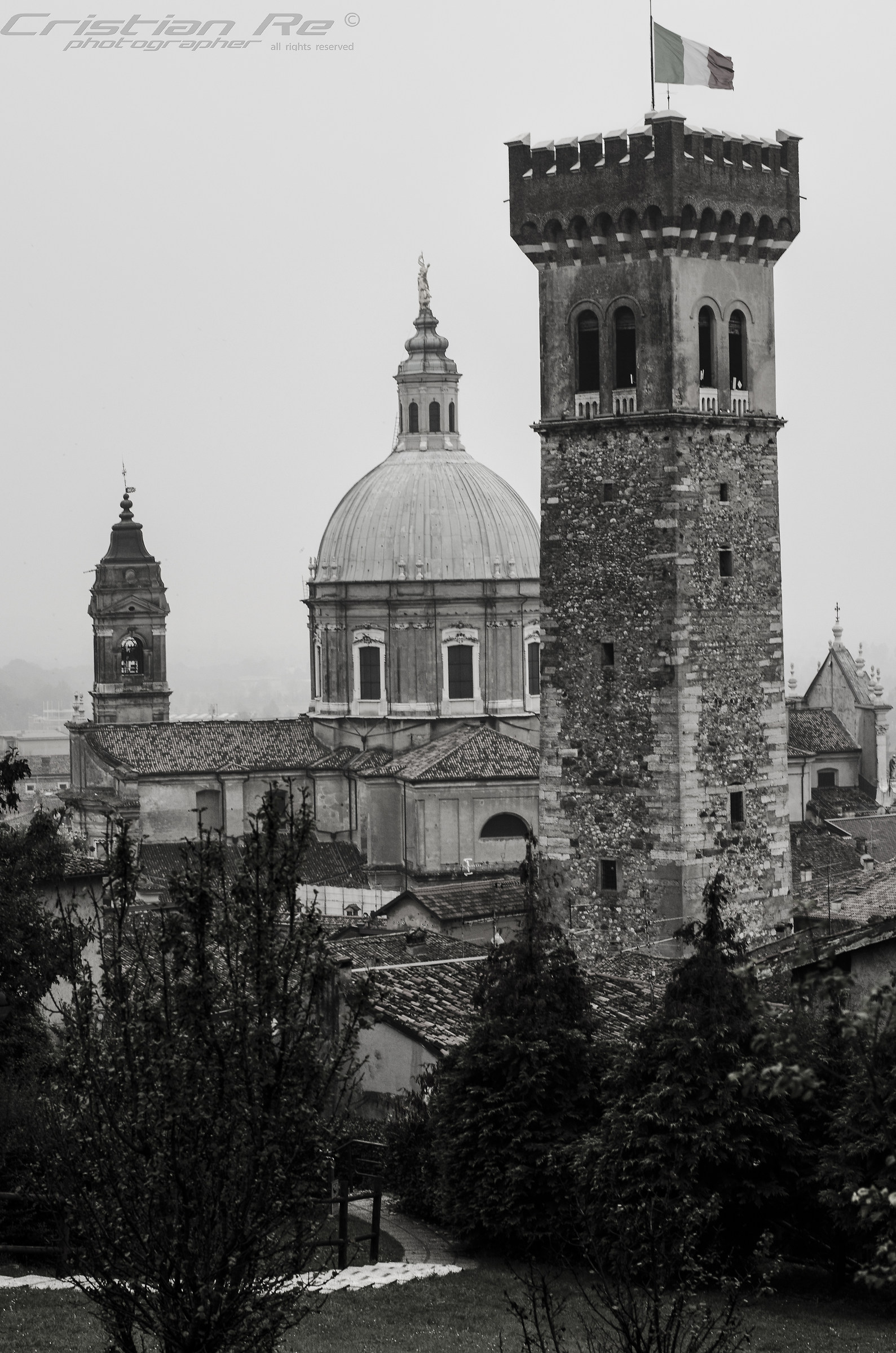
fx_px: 2813
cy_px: 676
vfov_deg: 27.0
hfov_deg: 18.1
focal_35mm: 75
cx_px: 448
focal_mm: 50
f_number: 7.1
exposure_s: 1/100
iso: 400
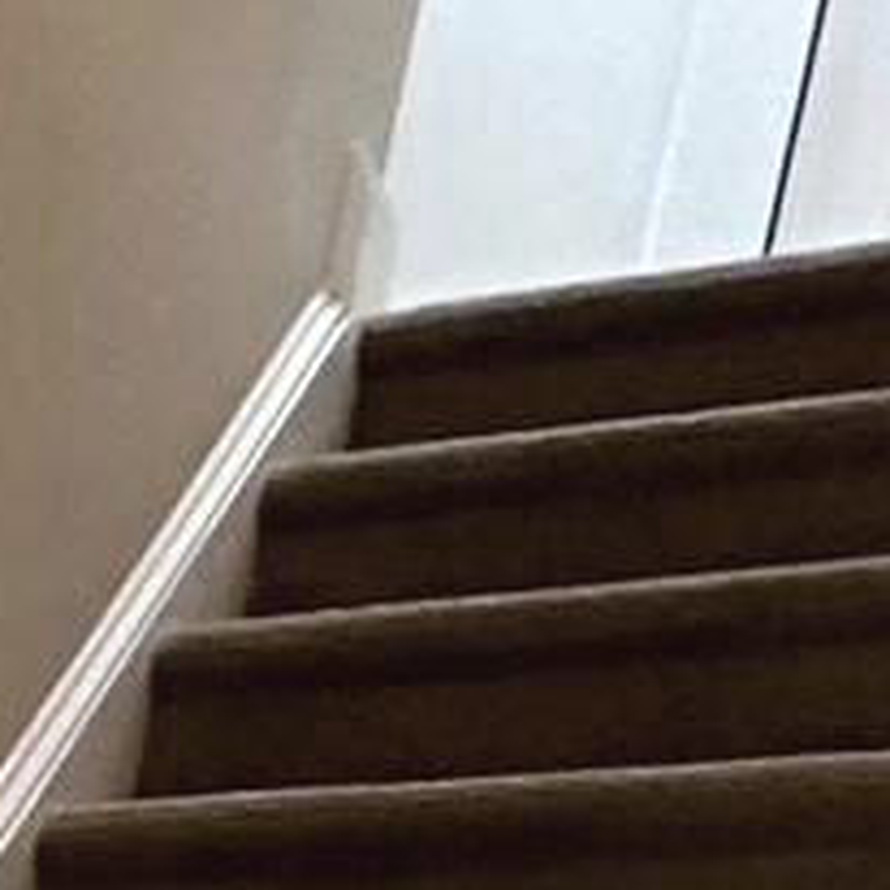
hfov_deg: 9.0
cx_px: -2314
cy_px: 2208
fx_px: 3578
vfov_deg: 11.5
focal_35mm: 123
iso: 200
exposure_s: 1/60
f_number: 2.2
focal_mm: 2.22
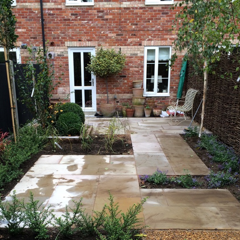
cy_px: 164
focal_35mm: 42
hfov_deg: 40.0
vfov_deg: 39.4
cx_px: 109
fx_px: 329
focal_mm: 4.15
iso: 40
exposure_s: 1/120
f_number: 2.2
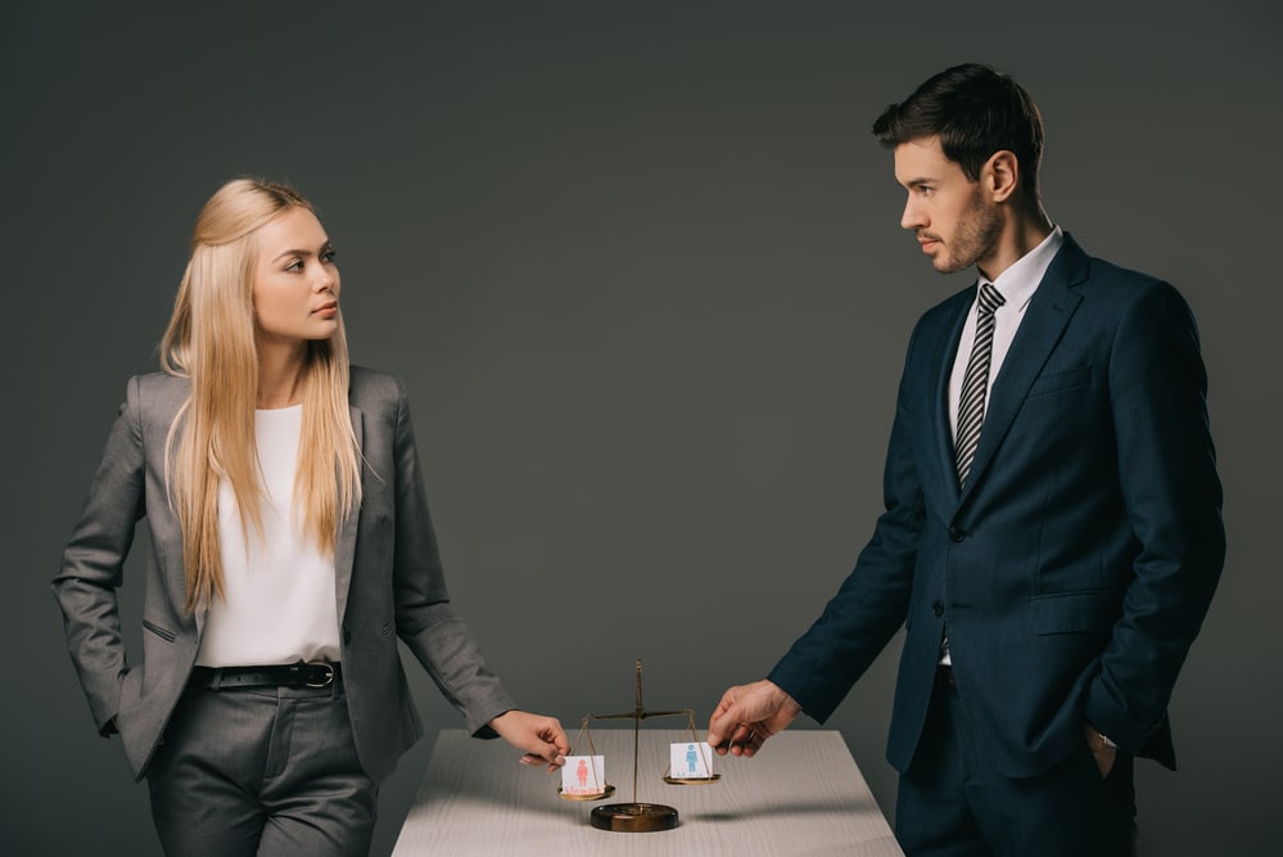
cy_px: 428
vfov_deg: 15.2
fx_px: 3209
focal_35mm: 90
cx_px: 642
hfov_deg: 22.6
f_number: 7.1
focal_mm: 90
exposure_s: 1/200
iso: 100
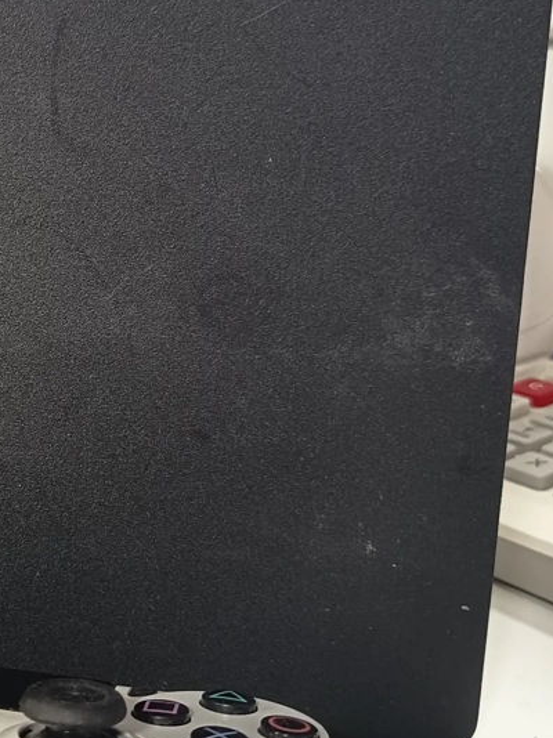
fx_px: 1279
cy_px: 330
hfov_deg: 23.2
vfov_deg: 32.2
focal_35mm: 60
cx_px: -25
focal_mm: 5.24
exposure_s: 1/25
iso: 1002
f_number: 1.7
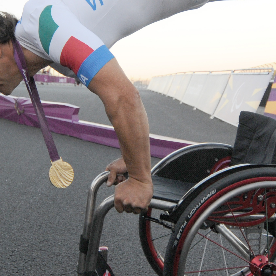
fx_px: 505
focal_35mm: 56
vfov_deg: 30.5
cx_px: 155
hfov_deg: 30.5
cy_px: 115
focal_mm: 14
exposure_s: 1/400
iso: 500
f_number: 4
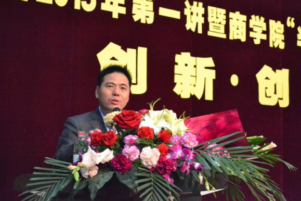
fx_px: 543
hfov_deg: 30.9
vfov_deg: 20.9
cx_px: 163
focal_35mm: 65
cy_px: 94
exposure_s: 1/125
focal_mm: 38
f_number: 5
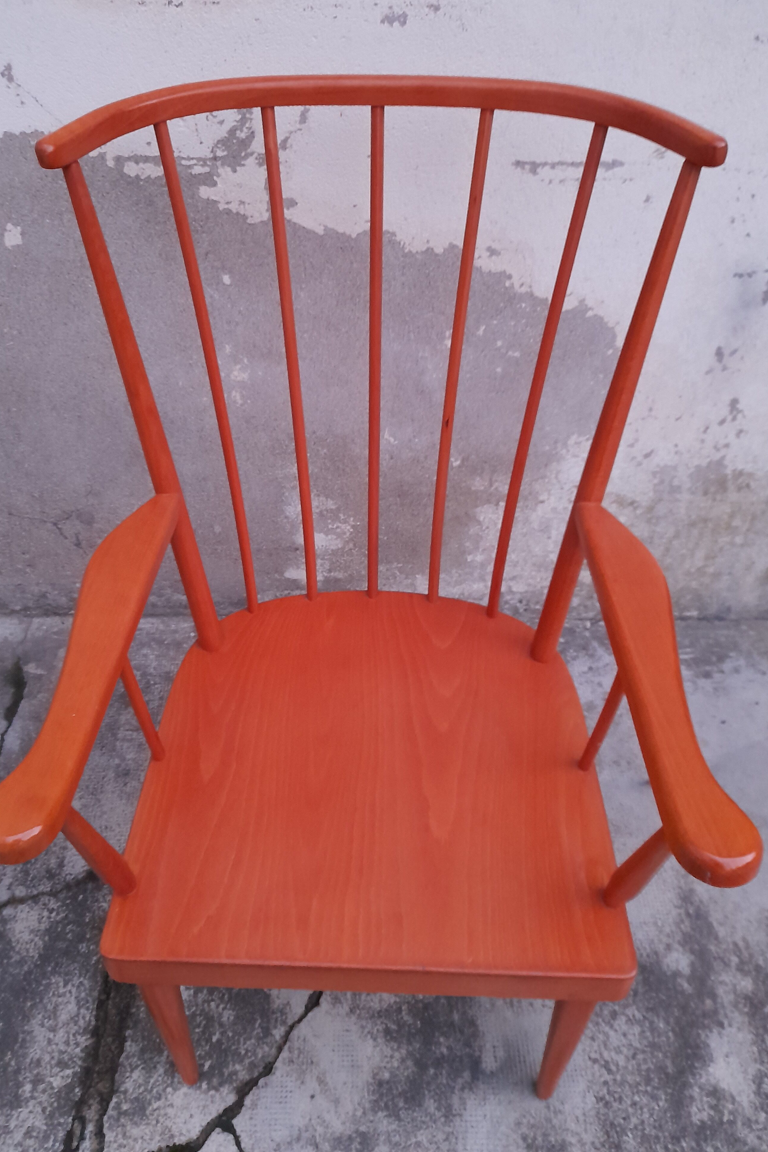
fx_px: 864
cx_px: 361
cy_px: 559
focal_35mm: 27
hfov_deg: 47.9
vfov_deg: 67.4
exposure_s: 1/20
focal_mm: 4.6
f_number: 2
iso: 640
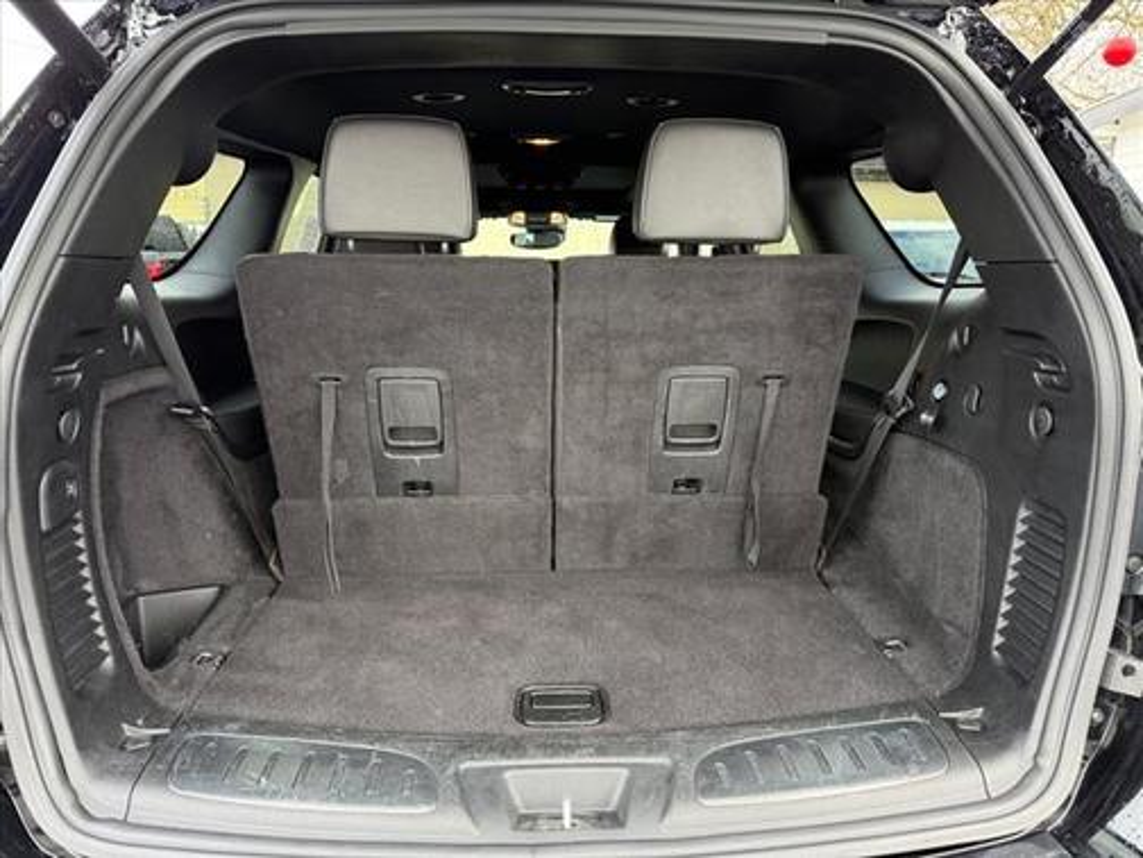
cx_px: 572
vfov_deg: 56.8
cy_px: 429
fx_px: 792
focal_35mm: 24
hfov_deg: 71.6
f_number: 1.78
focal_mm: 6.76
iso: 200
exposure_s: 1/112
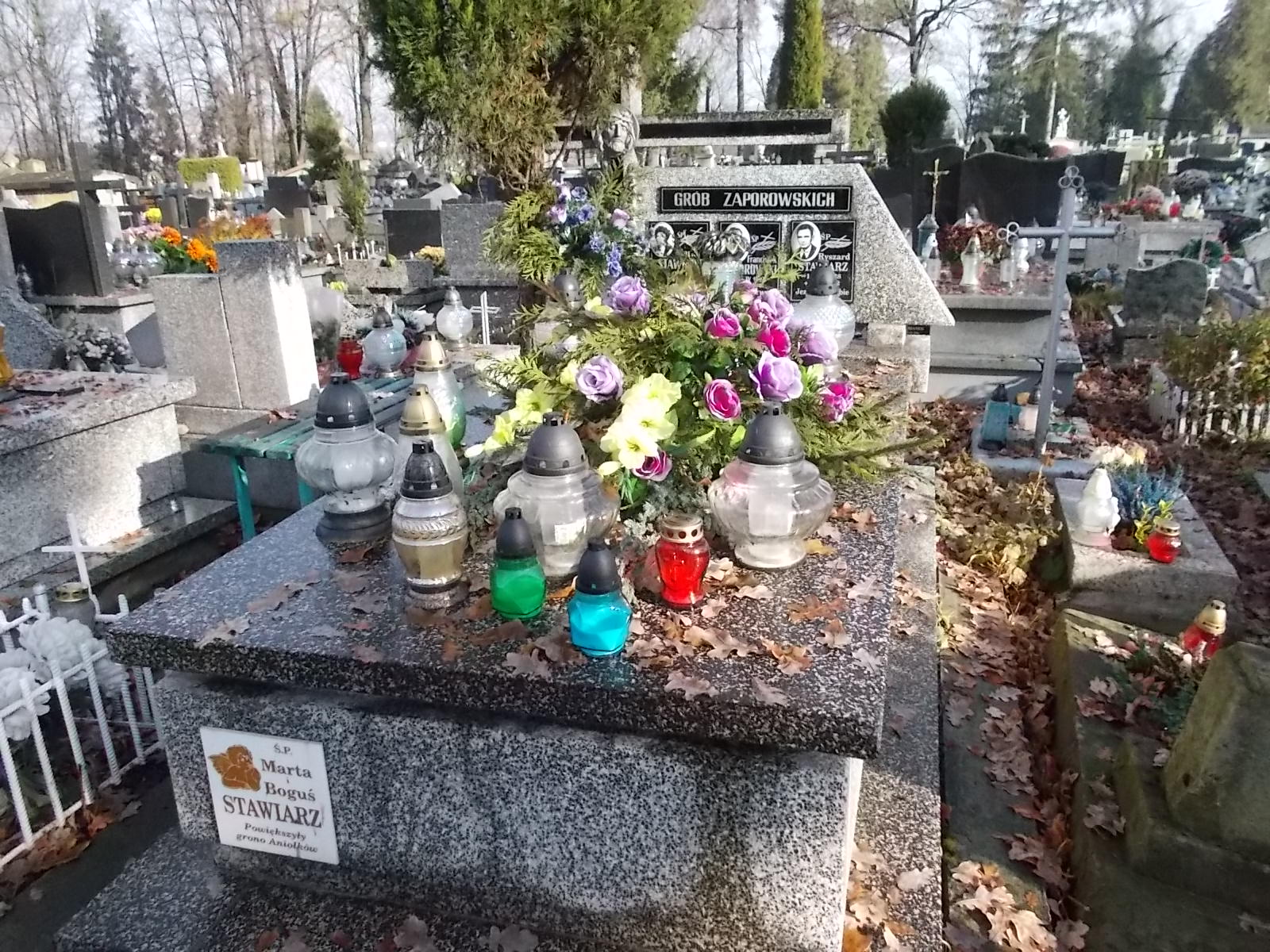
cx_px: 635
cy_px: 476
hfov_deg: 67.3
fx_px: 954
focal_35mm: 26
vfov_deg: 53.1
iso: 400
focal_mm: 4.6
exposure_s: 1/200
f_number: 8
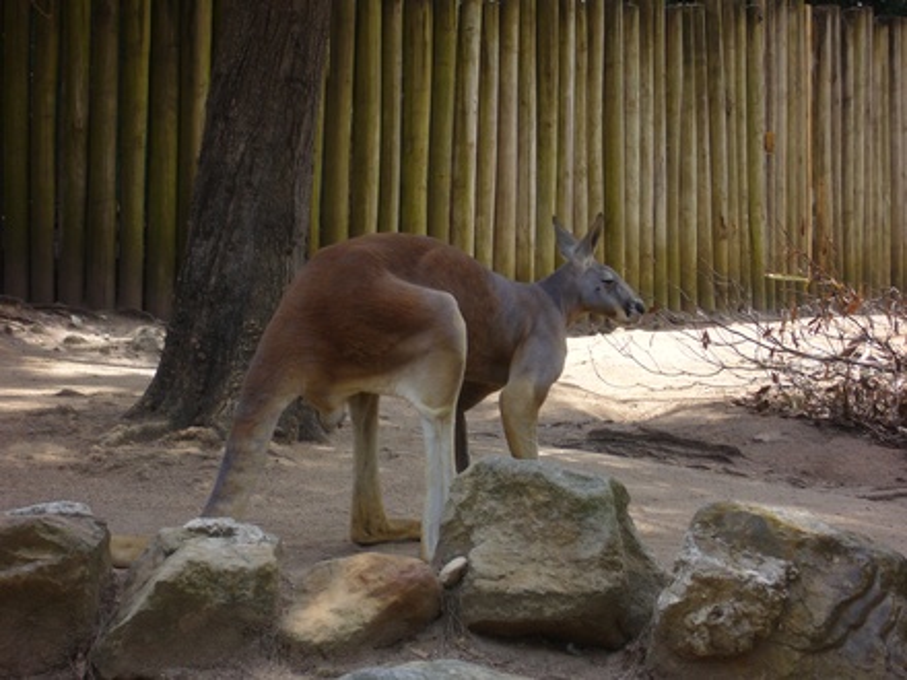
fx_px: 2751
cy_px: 340
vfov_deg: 14.1
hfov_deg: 18.7
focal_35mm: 105
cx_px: 454
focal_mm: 17.4
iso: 80
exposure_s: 1/125
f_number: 5
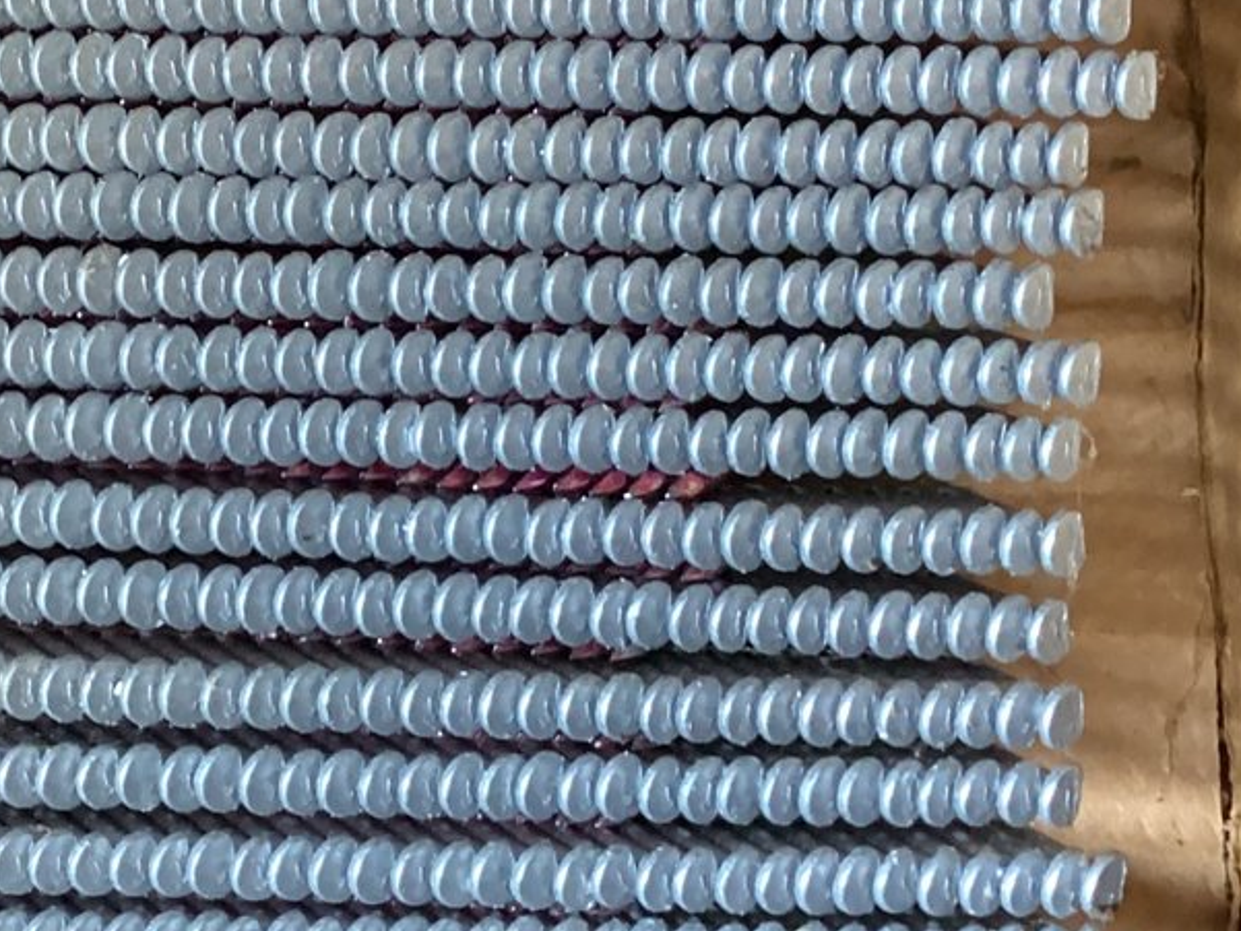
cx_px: 135
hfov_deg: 24.3
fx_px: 2797
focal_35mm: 78
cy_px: 453
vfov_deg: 18.9
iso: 500
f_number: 2.4
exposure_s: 1/30
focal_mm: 3.3
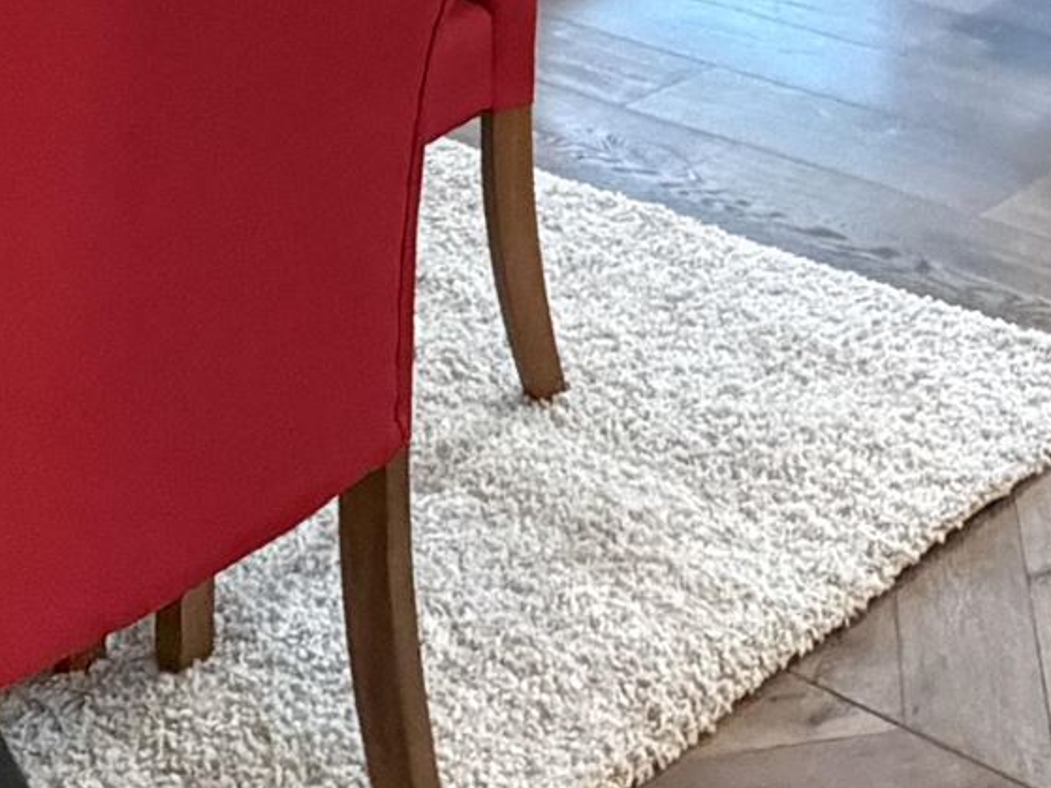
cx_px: 1333
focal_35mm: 77
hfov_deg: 22.8
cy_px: -756
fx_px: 2337
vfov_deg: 15.5
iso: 1250
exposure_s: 1/60
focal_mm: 2.22
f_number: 2.2
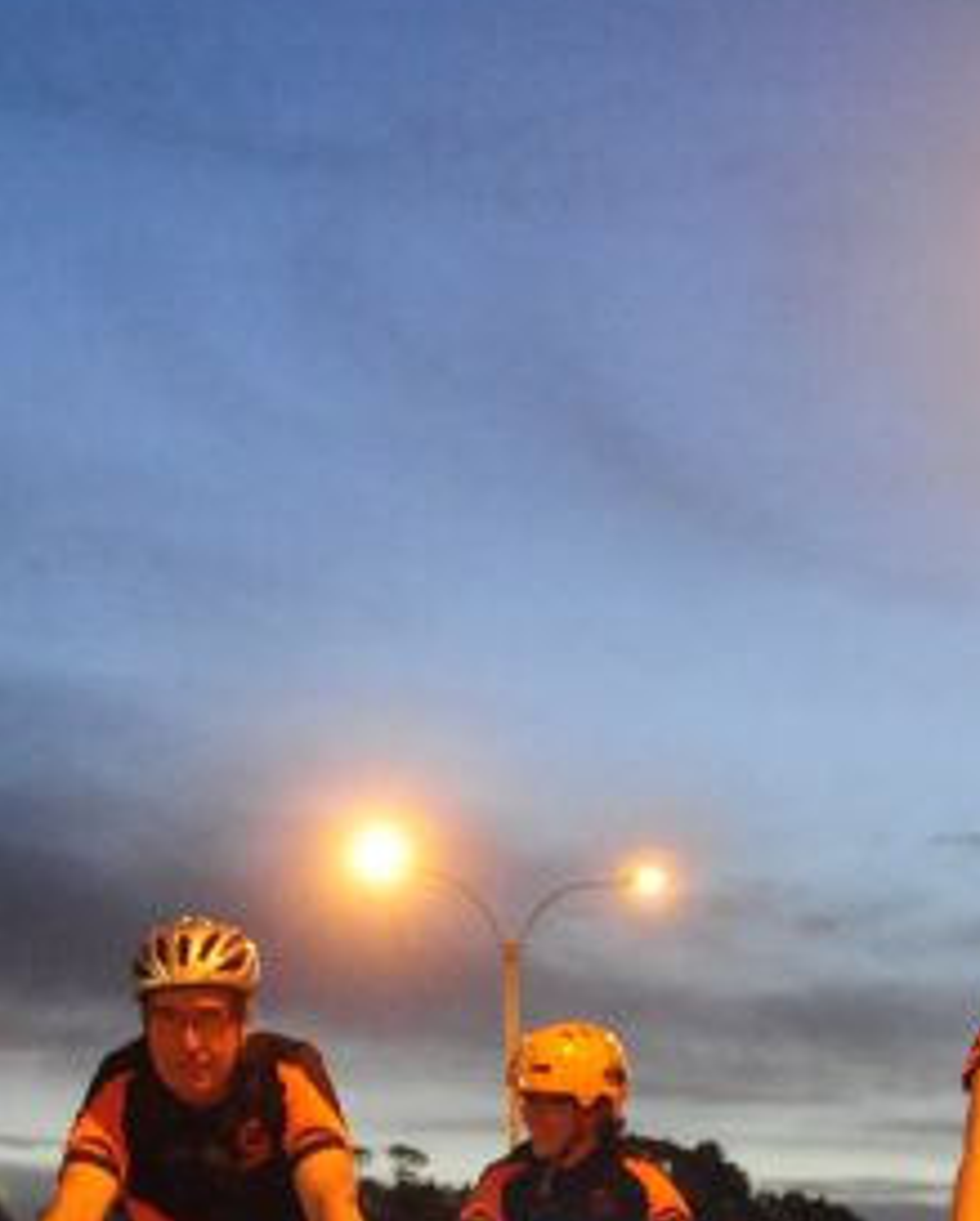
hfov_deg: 14.4
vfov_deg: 17.5
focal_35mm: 107
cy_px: 1275
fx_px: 3856
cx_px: 255
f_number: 2.8
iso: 2500
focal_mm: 23
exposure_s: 1/80
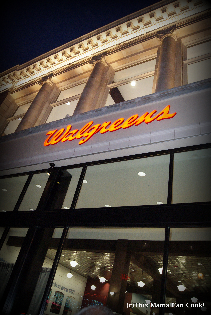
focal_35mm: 27
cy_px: 158
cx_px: 106
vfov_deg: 67.3
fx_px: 237
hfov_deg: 48.0
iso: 400
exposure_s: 1/60
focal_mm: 18
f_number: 5.6
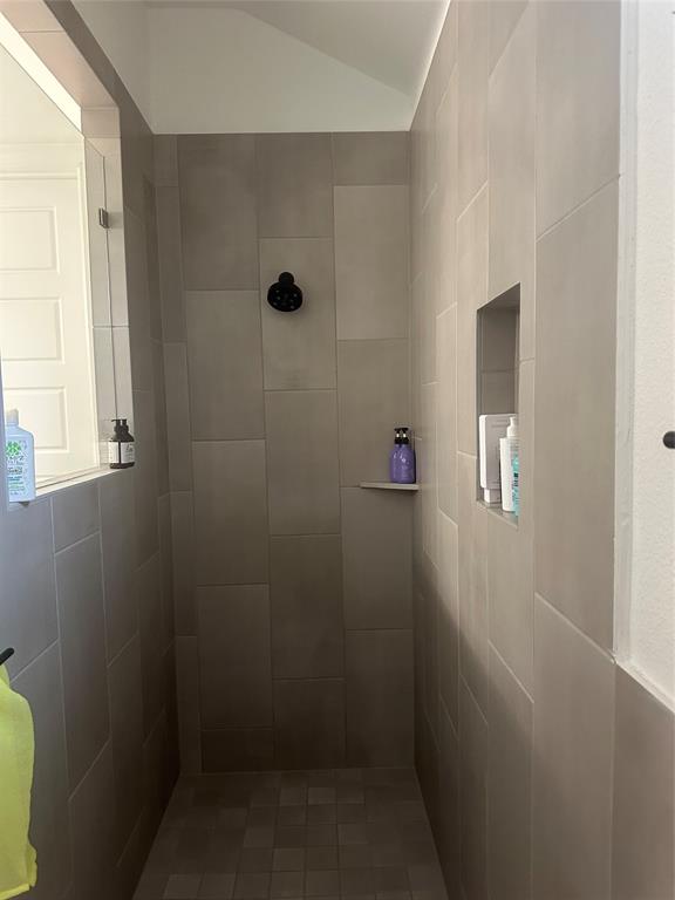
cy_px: 450
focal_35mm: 24
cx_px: 338
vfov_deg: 71.6
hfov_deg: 56.8
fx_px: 624
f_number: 1.78
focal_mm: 6.86
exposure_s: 1/60
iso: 400
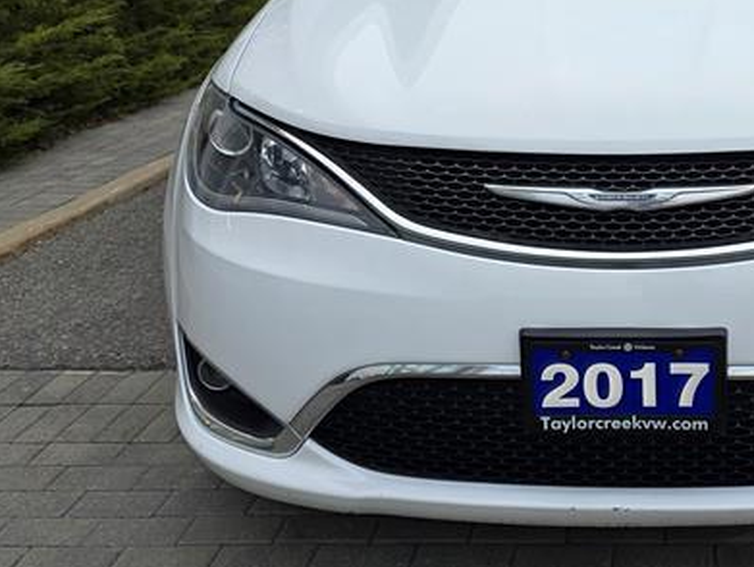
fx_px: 1025
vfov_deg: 30.6
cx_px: 642
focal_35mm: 47
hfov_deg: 38.3
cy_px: 172
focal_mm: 6.3
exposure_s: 1/180
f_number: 1.7
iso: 64
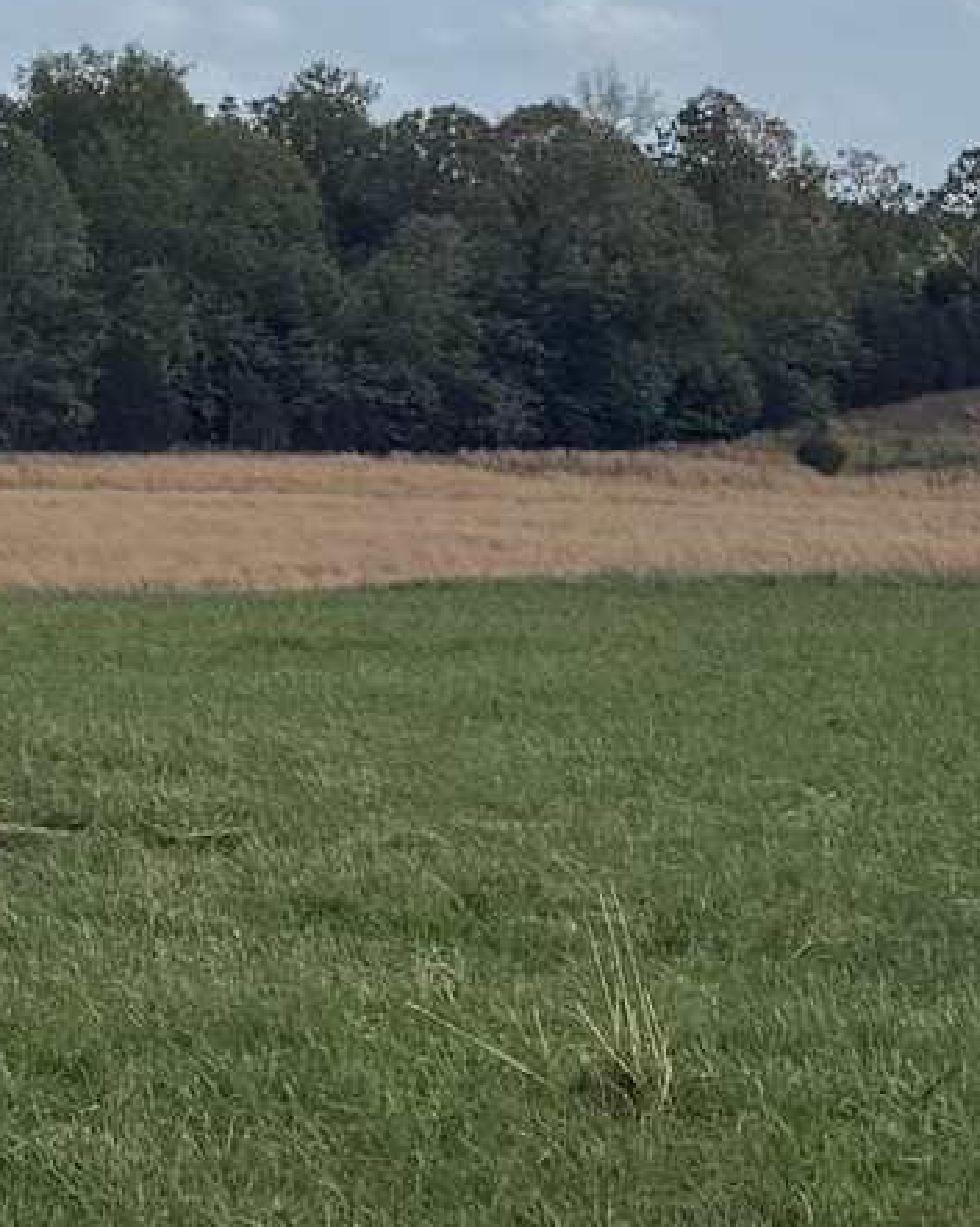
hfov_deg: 8.2
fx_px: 5916
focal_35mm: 163
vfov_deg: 11.8
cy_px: 361
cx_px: -1810
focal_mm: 6.76
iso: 80
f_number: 1.78
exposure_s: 1/4673
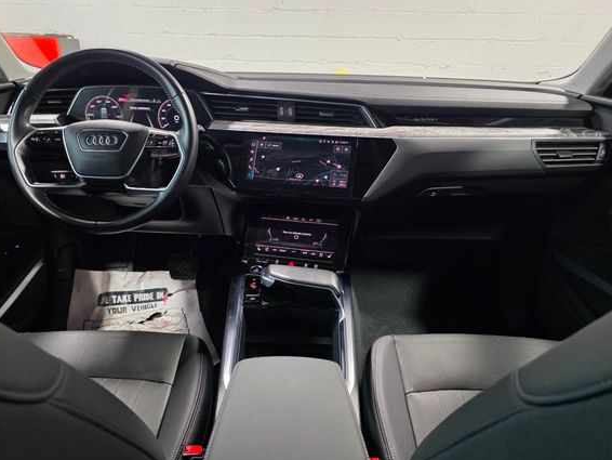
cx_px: 283
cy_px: 240
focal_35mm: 26
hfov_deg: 67.2
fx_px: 460
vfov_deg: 53.1
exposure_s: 1/120
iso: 640
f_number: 1.7
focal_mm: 6.3
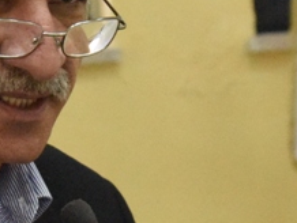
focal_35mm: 316
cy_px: 169
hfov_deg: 6.2
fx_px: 2714
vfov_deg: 4.7
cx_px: -23
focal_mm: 70
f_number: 8
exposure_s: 1/250
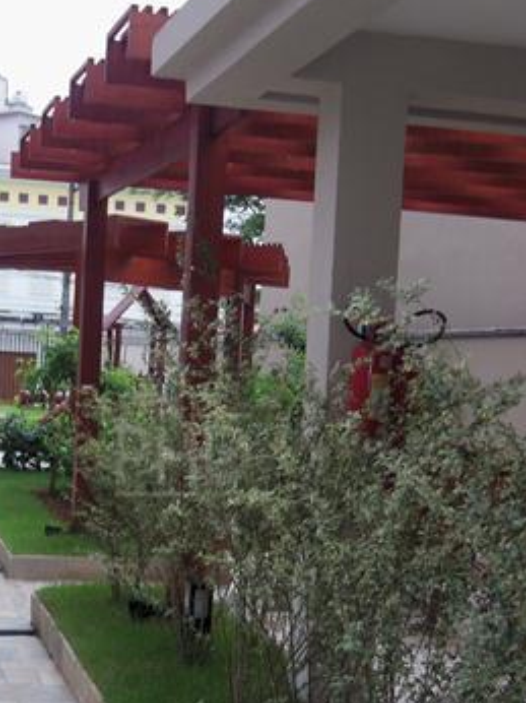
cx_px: 185
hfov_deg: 21.5
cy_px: 455
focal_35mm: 68
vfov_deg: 28.4
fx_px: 1379
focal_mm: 8.7
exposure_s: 1/100
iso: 64
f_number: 4.6
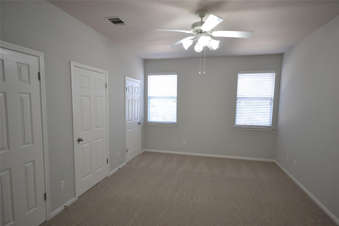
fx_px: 184
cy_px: 113
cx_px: 170
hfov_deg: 85.4
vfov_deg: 63.2
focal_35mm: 20
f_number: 4.5
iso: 900
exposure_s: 1/60
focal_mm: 13
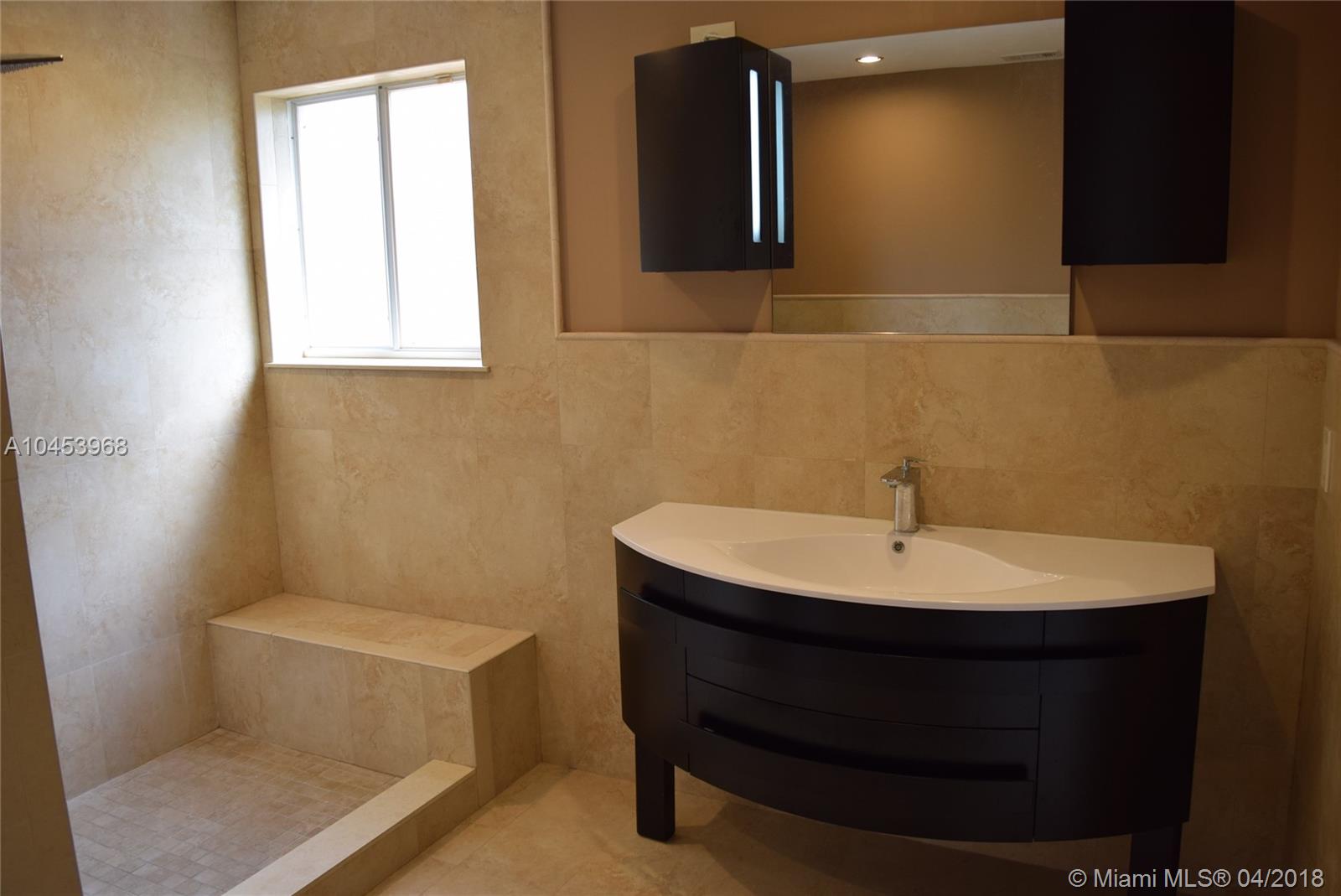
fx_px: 1006
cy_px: 448
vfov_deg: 48.0
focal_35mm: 27
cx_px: 670
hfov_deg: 67.3
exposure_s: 1/100
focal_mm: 18
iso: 400
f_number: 5
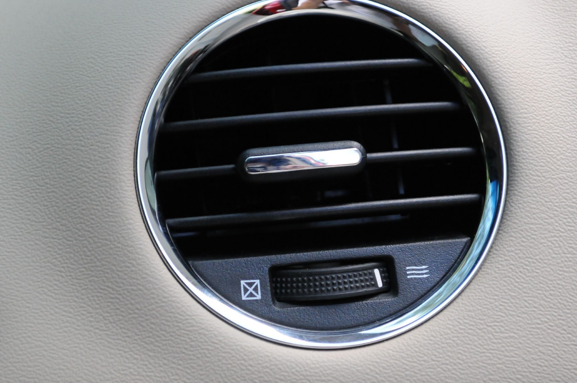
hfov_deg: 20.3
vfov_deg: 13.6
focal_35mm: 101
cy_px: 194
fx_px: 1611
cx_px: 290
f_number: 5.6
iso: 2000
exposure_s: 1/500
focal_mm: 55
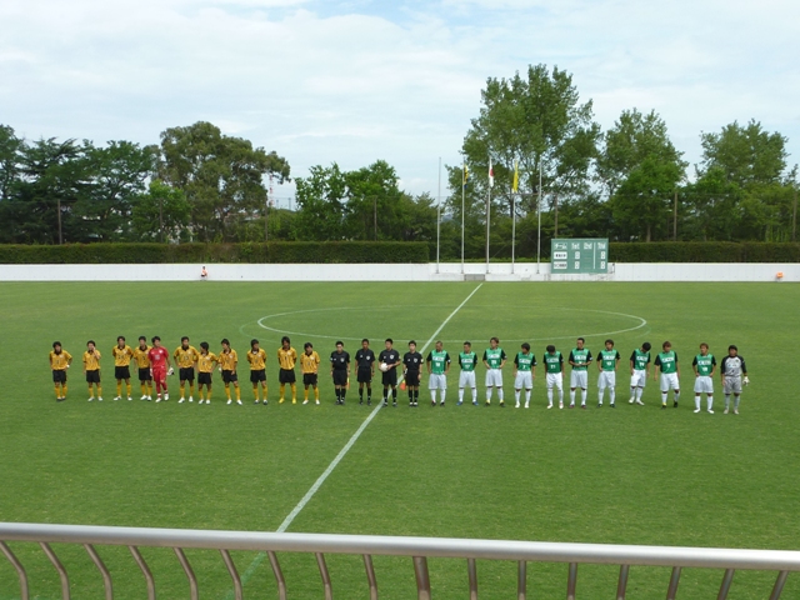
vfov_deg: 44.2
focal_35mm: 32
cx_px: 400
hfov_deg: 56.8
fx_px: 740
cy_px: 300
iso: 80
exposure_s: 1/640
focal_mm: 5.3
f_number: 4
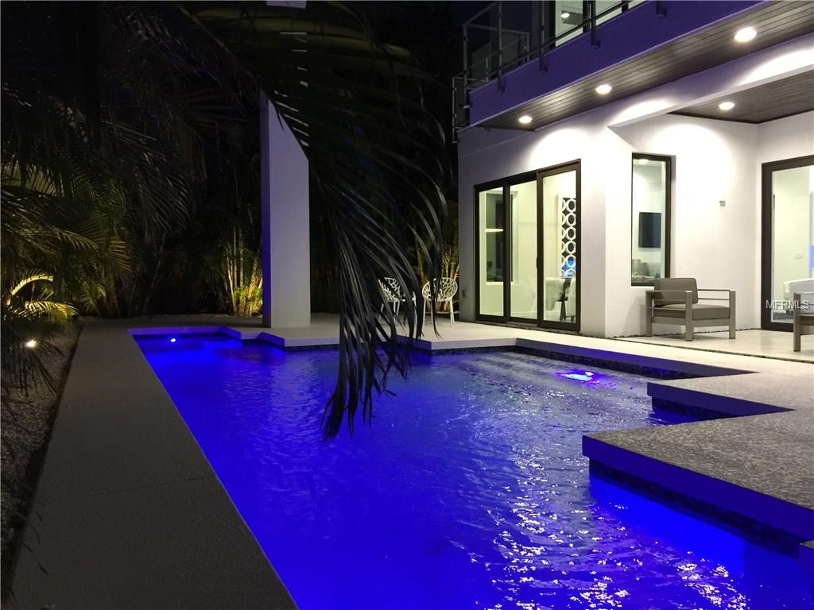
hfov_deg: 61.7
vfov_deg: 48.2
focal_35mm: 29
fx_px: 682
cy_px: 305
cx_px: 407
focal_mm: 4.15
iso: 125
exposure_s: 1/10
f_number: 2.2
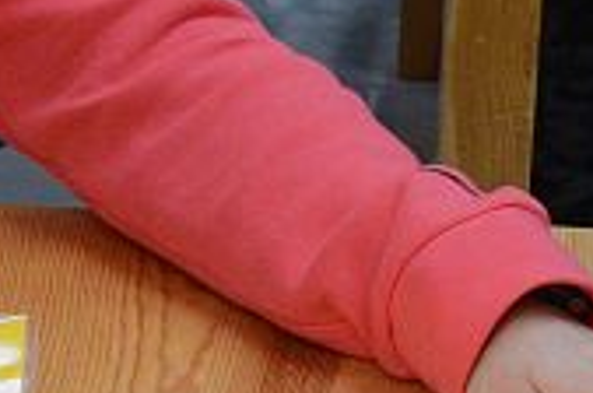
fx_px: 4209
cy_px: 209
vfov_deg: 5.3
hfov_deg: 8.0
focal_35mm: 256
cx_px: -123
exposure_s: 1/200
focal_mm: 36
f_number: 7.1
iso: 4000
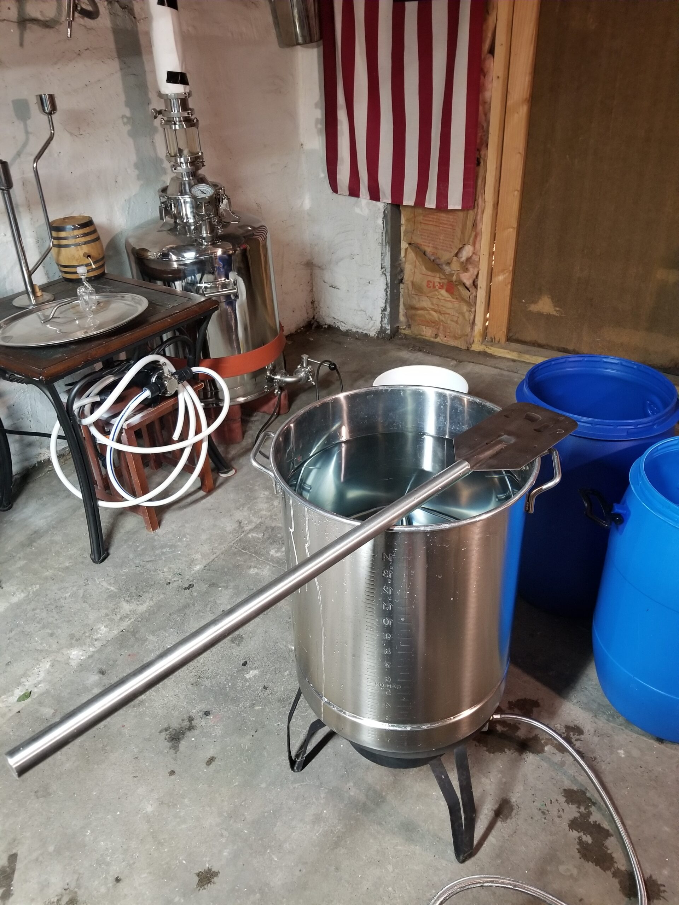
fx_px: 680
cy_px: 452
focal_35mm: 26
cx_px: 340
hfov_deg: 53.1
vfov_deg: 67.3
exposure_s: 1/11
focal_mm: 4.25
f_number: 1.7
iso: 200
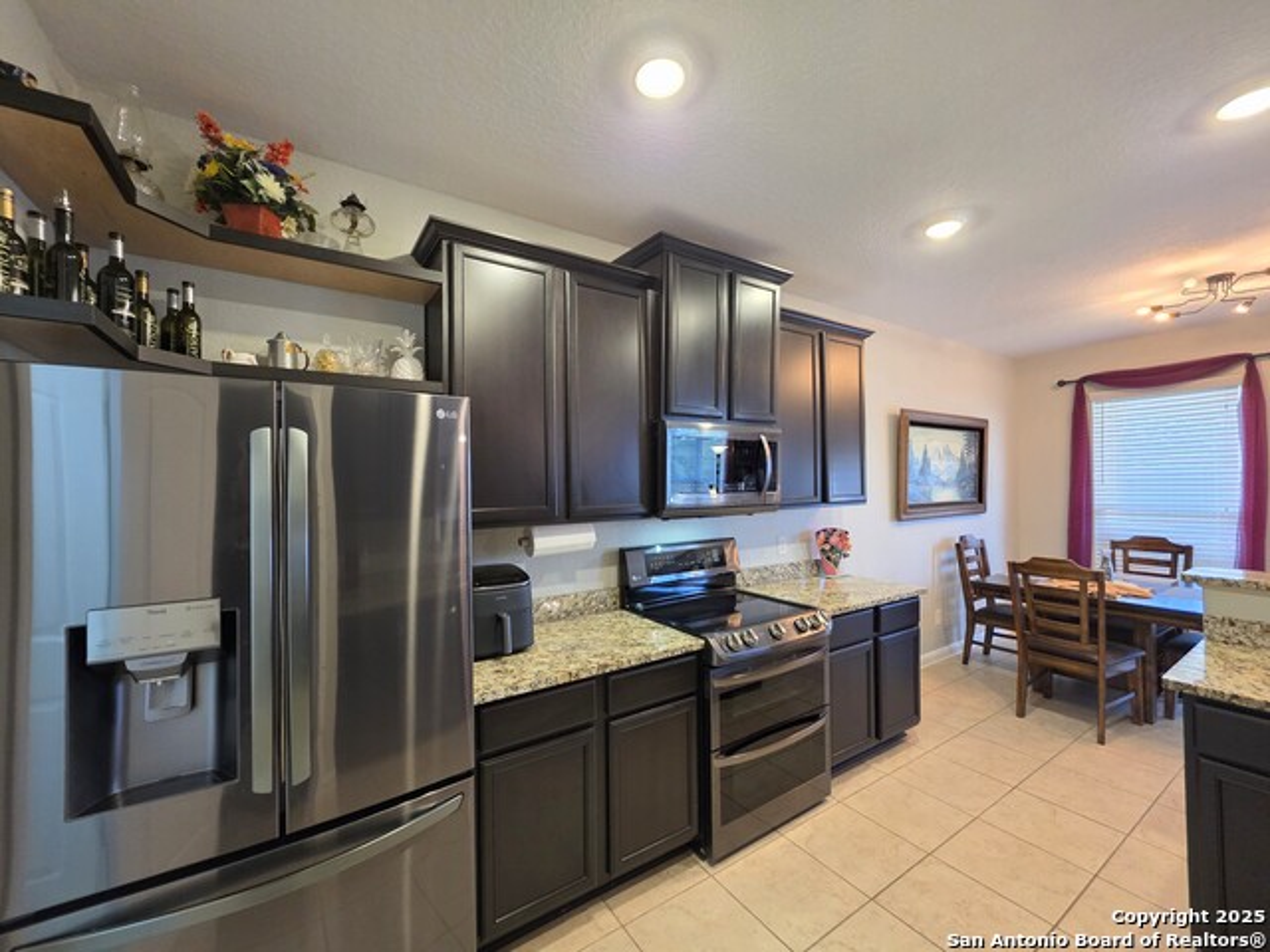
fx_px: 477
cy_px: 476
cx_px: 635
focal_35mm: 13
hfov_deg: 106.2
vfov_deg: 89.9
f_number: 1.9
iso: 320
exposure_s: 1/60
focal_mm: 2.2
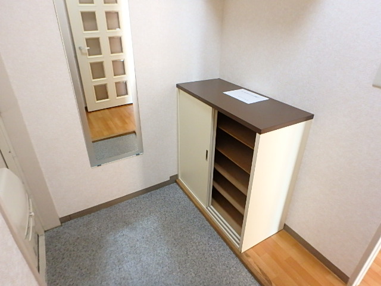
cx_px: 190
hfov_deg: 79.0
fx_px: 231
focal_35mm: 21
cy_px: 143
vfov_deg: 63.4
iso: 800
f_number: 3.5
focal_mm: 3.7
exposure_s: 1/15
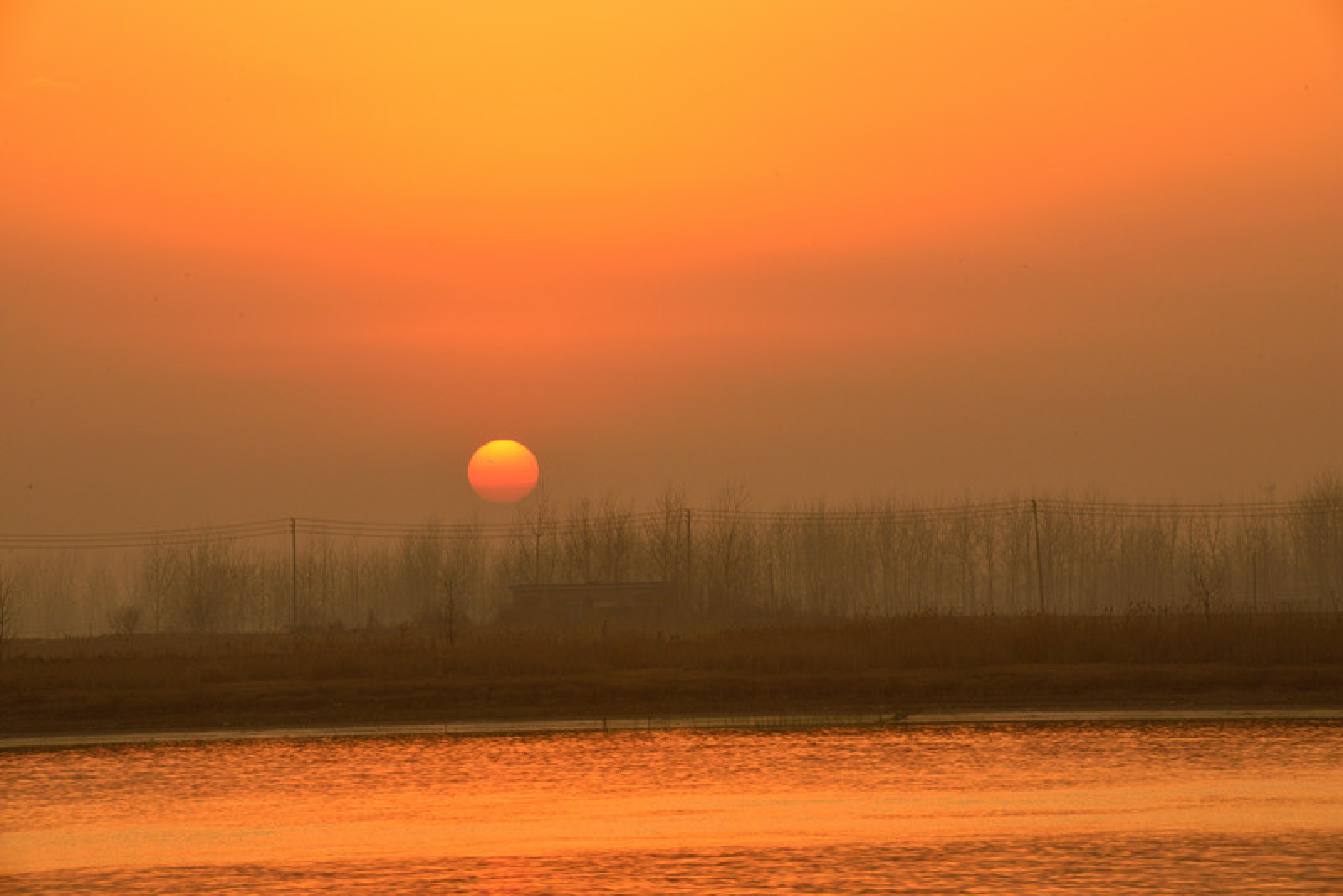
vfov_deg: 6.9
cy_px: 448
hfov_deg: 10.3
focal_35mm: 200
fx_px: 7463
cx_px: 672
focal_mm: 200
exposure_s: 1/60
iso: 1000
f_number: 18
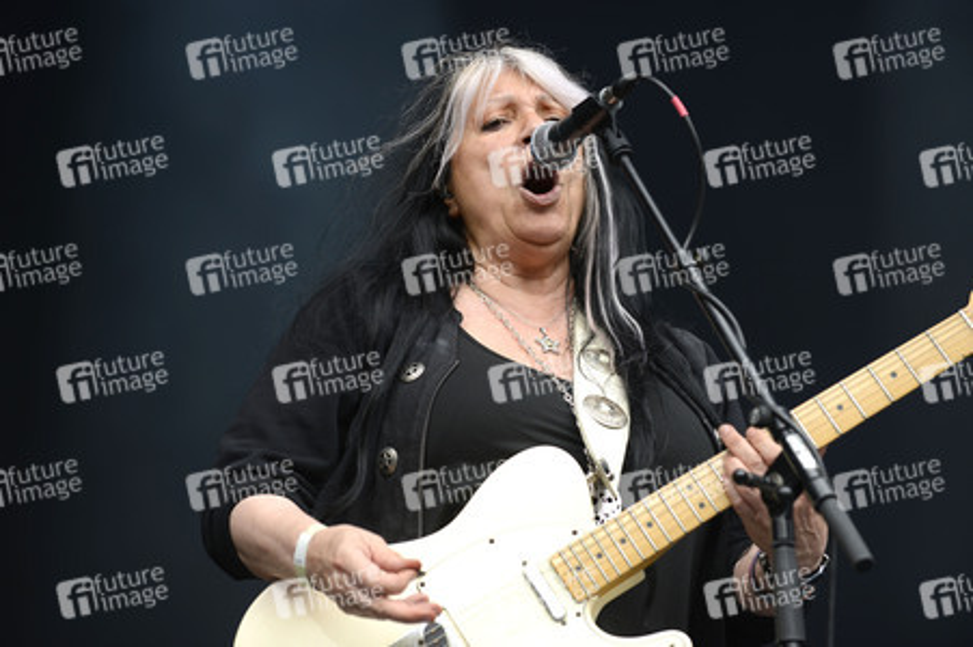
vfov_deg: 8.6
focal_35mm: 160
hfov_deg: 12.8
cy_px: 324
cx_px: 486
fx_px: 4321
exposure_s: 1/640
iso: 320
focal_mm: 160
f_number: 4.5
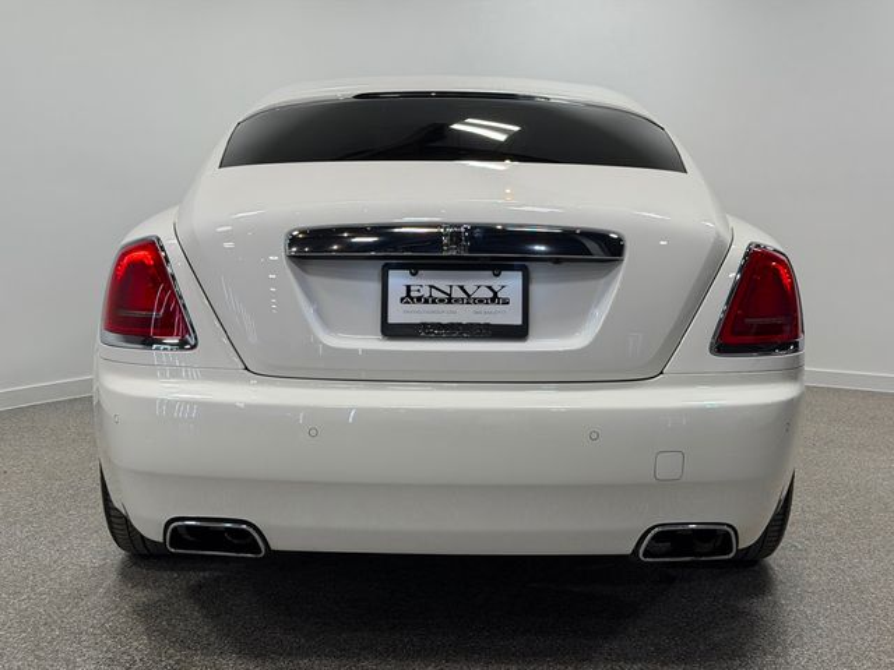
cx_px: 447
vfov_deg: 30.3
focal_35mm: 48
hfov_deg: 39.7
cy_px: 335
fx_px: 1240
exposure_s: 1/636
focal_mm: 6.76
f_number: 1.78
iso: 80
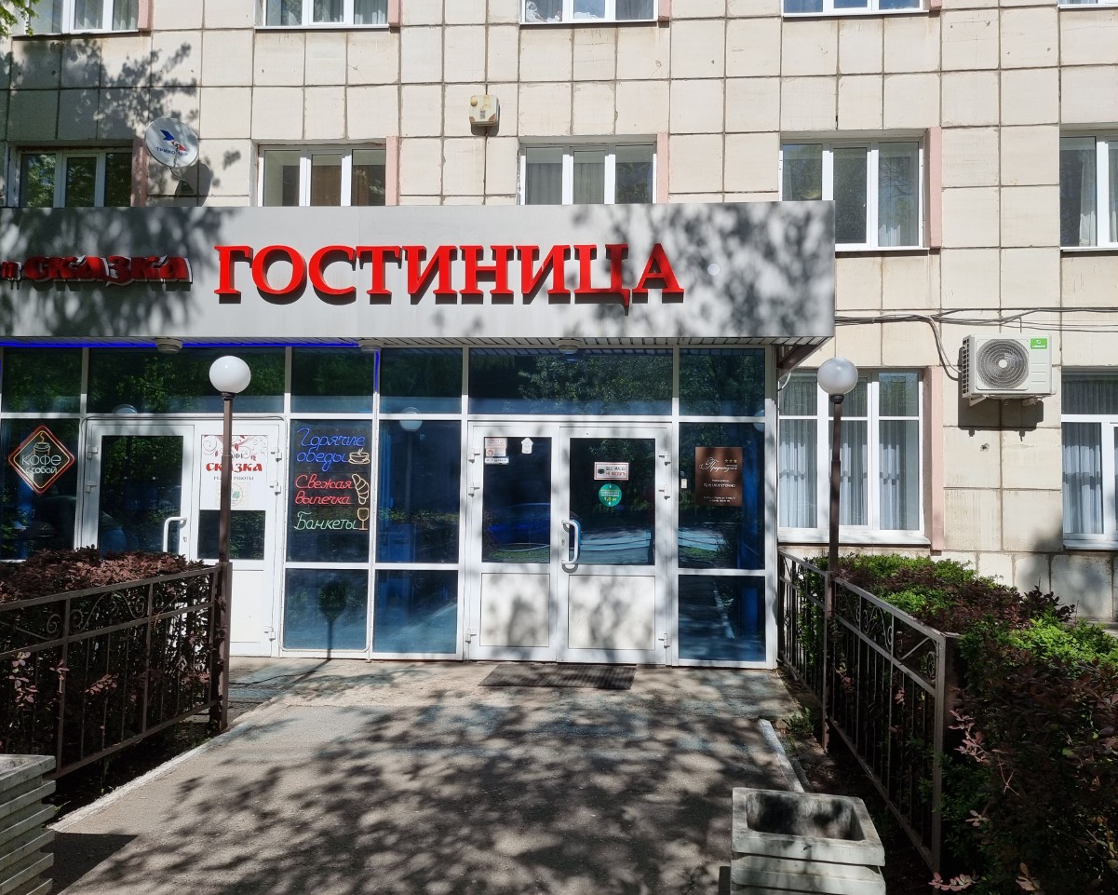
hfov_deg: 65.9
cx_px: 599
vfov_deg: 54.9
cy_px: 435
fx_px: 860
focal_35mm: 26
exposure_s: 1/1667
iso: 50
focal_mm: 6.7
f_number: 1.8
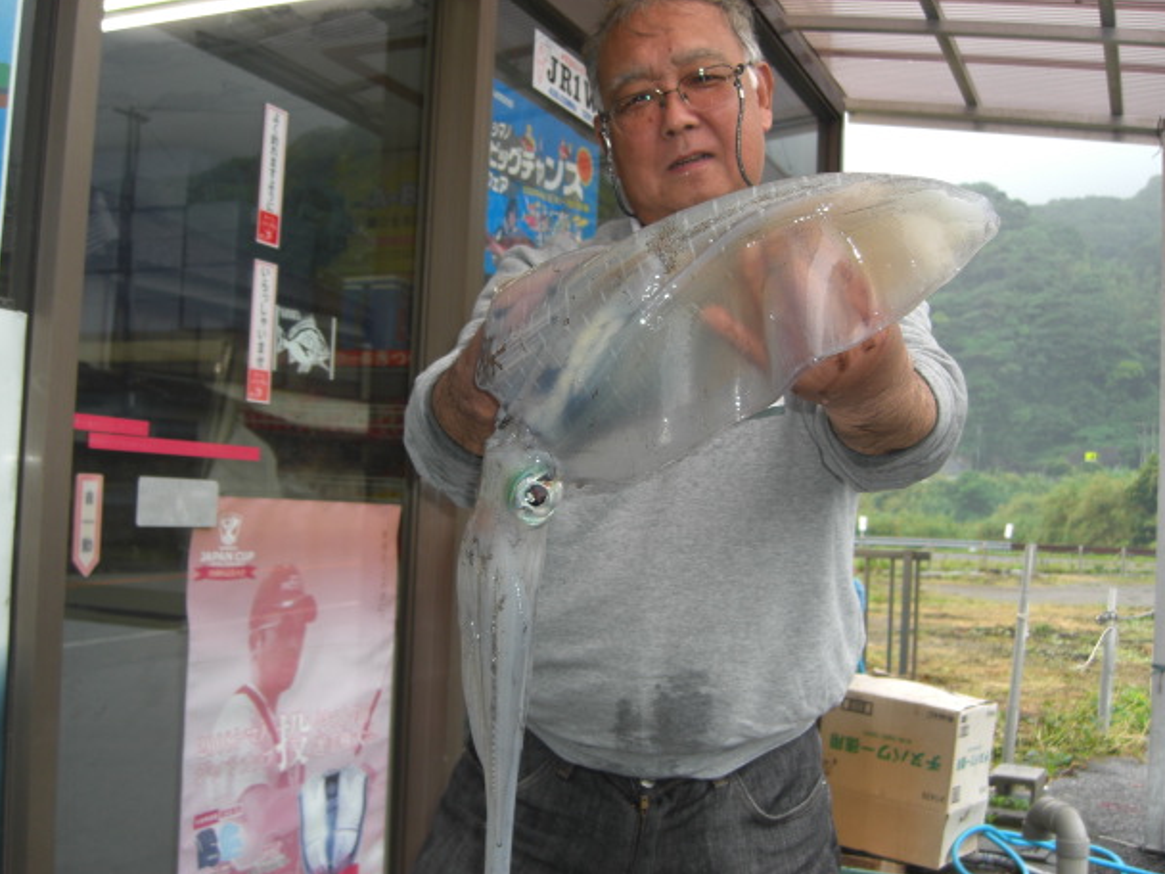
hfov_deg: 46.8
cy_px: 431
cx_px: 569
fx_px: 1346
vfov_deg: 36.0
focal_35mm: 40
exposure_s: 1/200
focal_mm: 7.9
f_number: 2.8
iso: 80
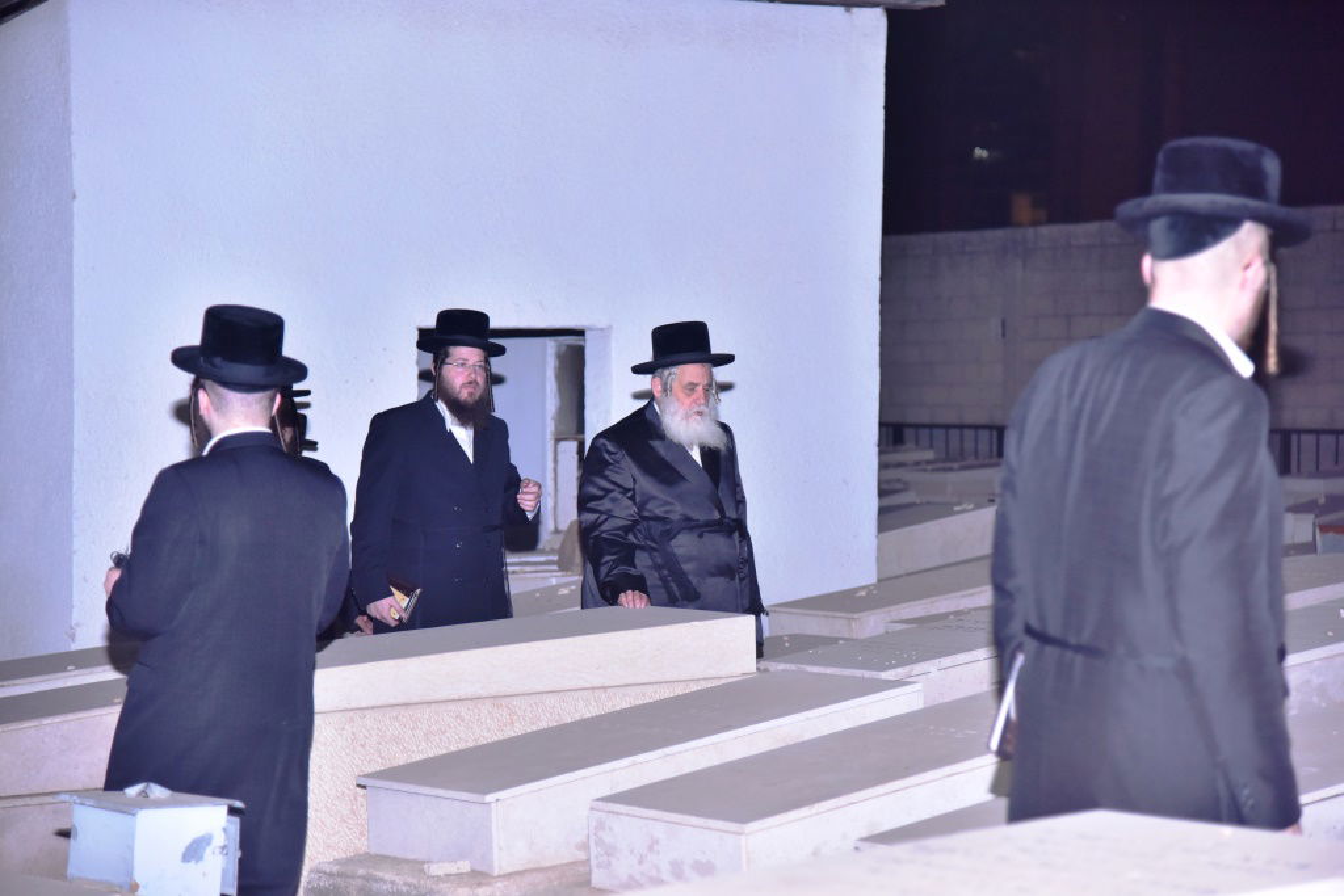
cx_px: 672
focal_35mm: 92
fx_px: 3435
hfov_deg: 22.1
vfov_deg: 14.9
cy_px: 448
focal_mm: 92
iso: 1600
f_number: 4
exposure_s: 1/100
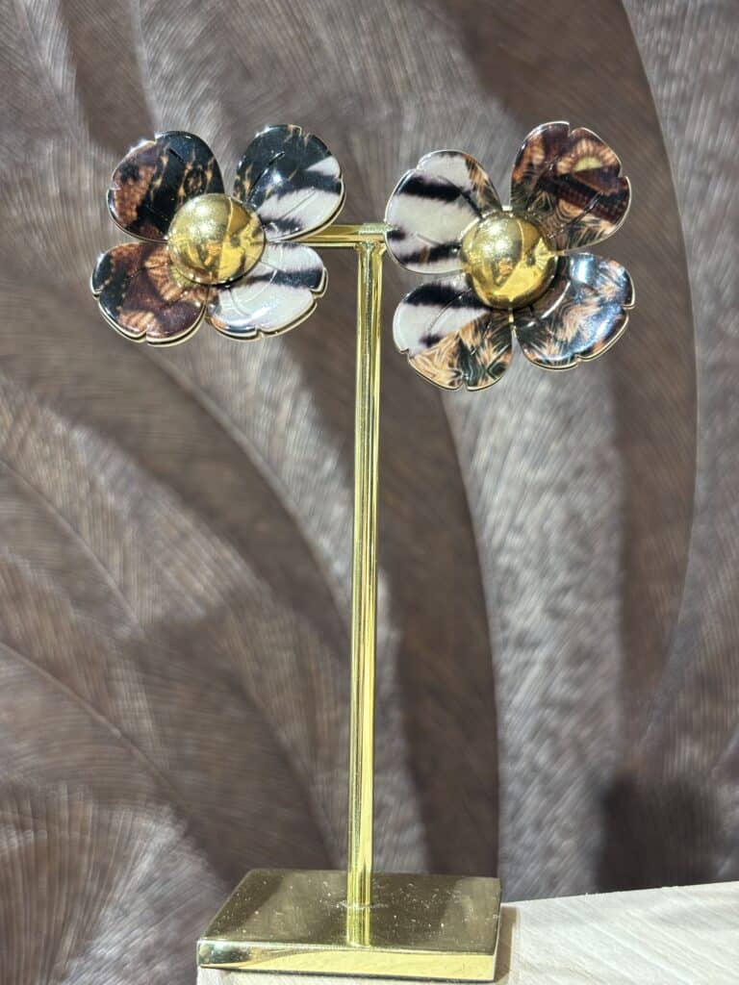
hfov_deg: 28.0
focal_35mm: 52
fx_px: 1480
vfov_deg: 36.8
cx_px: 370
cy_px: 492
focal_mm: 5.96
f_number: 1.6
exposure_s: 1/50
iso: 100
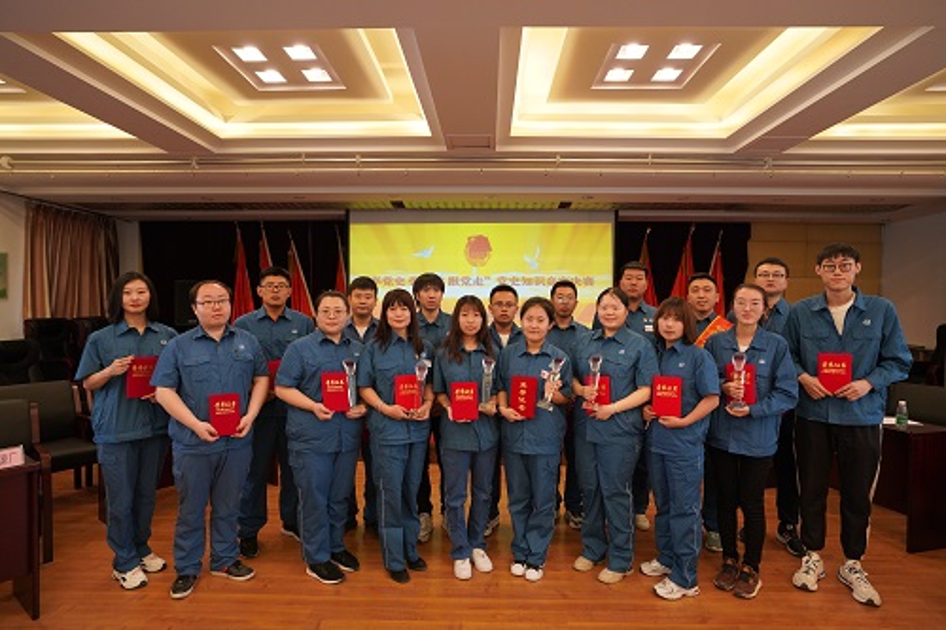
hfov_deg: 86.9
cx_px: 473
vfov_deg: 64.5
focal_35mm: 19
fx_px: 499
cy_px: 315
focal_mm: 19
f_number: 4
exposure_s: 1/160
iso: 2000
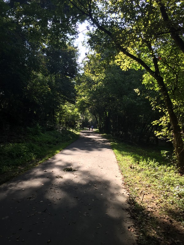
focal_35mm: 29
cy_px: 122
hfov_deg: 48.2
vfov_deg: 61.7
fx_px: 206
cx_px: 92
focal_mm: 4.15
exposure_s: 1/399
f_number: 2.2
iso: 32
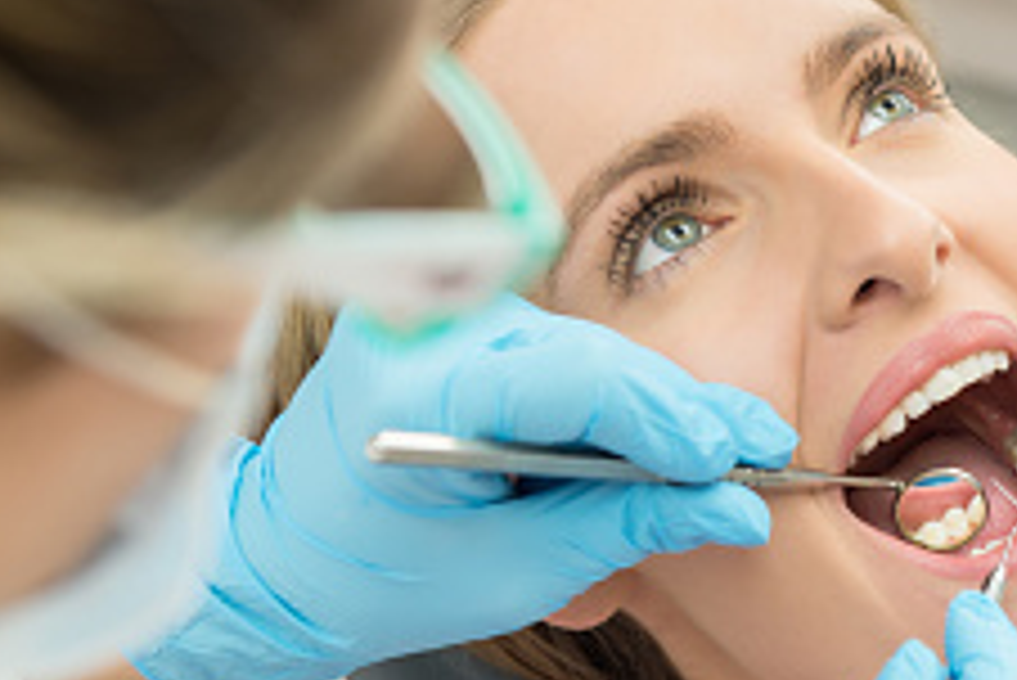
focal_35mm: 108
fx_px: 3053
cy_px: 349
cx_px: 936
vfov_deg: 12.7
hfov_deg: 18.6
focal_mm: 48
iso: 200
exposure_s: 1/125
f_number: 4
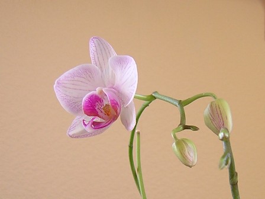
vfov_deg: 39.7
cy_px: 100
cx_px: 132
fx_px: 276
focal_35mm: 36
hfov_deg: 51.4
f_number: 2.6
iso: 100
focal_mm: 4.7
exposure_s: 1/43.2
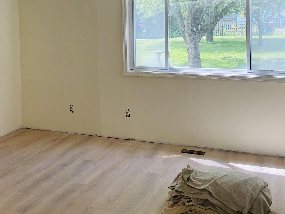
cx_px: 108
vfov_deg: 32.0
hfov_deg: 42.6
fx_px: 362
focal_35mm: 44
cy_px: 42
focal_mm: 4.25
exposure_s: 1/217
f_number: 1.8
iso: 32
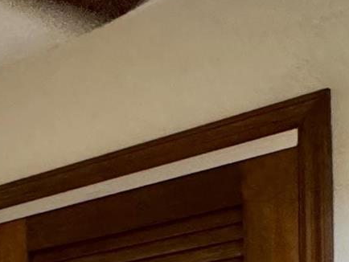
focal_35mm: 99
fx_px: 999
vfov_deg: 12.9
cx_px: -345
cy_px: 532
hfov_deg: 15.7
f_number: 2.2
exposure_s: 1/60
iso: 400
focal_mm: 2.22
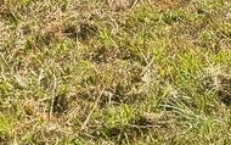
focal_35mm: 193
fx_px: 1216
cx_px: 213
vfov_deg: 6.4
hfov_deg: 10.8
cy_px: -252
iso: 80
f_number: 1.78
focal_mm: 6.76
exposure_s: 1/2415
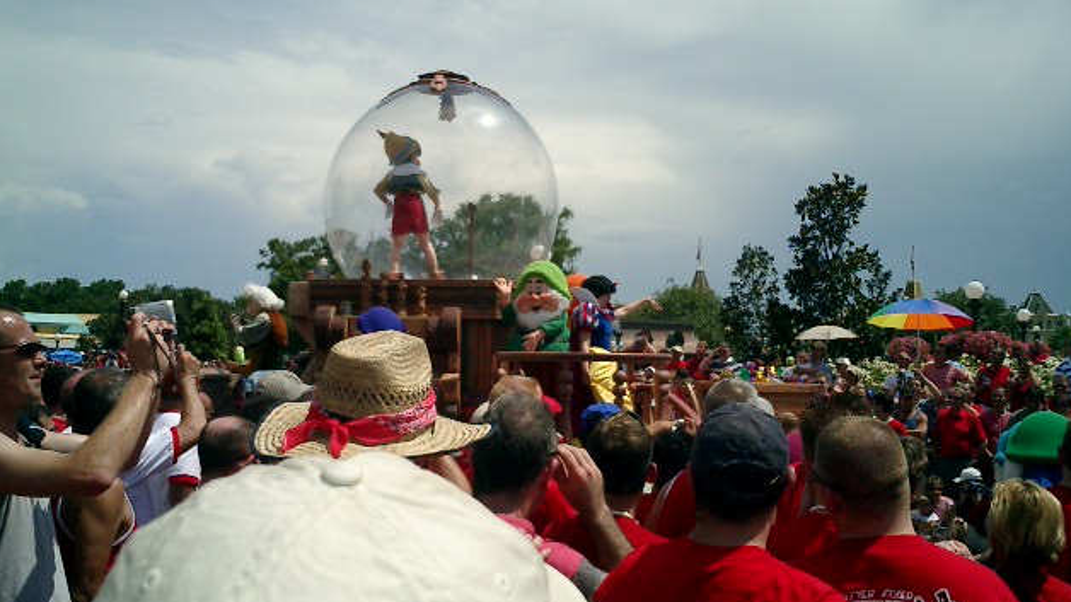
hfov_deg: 50.5
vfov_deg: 29.7
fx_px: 1136
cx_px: 532
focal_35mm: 40
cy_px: 341
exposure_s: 1/4000
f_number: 3.2
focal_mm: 7.5
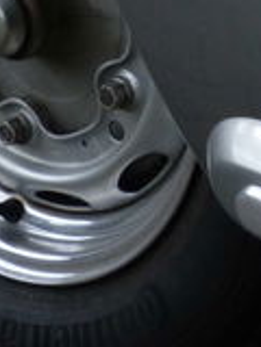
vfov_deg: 9.8
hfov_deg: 7.6
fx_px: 1930
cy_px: -260
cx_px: 433
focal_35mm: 192
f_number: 5.6
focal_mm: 7.3
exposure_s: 1/200
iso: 80
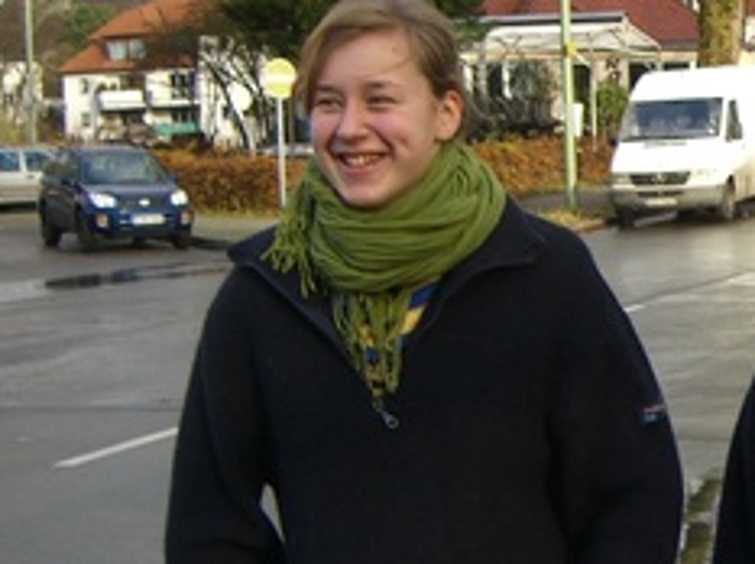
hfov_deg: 19.1
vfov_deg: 15.0
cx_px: 872
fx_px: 2134
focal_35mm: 98
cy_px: 282
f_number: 2.8
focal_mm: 7.9
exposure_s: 1/200
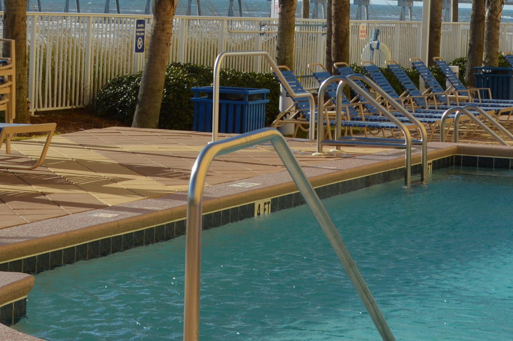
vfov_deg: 9.7
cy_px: 15
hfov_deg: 14.6
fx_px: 1993
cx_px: 422
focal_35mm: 140
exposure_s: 1/320
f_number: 9
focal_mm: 32
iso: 100
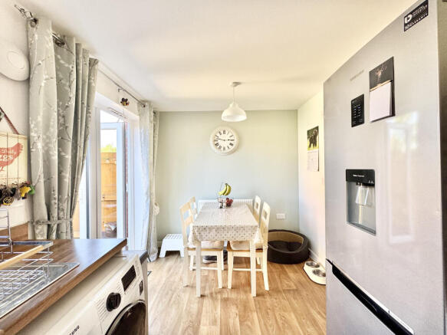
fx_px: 181
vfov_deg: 85.7
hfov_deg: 102.1
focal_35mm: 14
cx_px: 224
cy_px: 168
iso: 80
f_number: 2.2
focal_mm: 2.22
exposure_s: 1/99
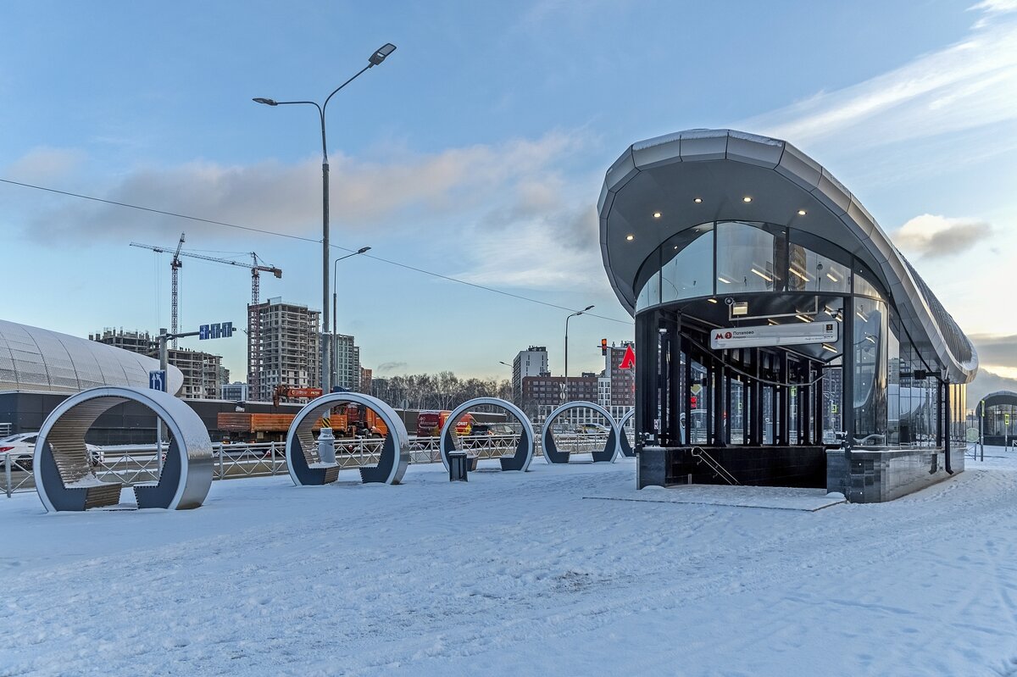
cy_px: 338
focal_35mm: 28
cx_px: 508
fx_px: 791
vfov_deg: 46.4
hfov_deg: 65.5
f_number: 7.1
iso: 100
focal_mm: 28
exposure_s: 1/320
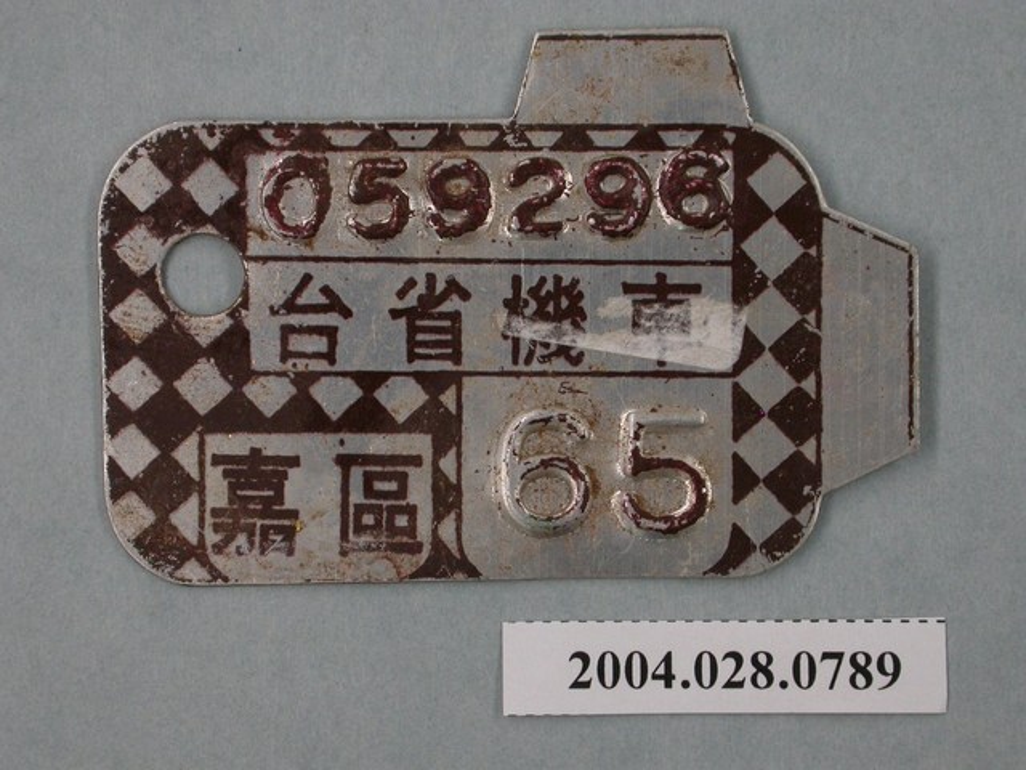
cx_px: 513
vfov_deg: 10.4
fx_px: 4238
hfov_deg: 13.8
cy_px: 385
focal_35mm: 143
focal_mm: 29.7
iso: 100
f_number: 5.5
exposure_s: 1/30
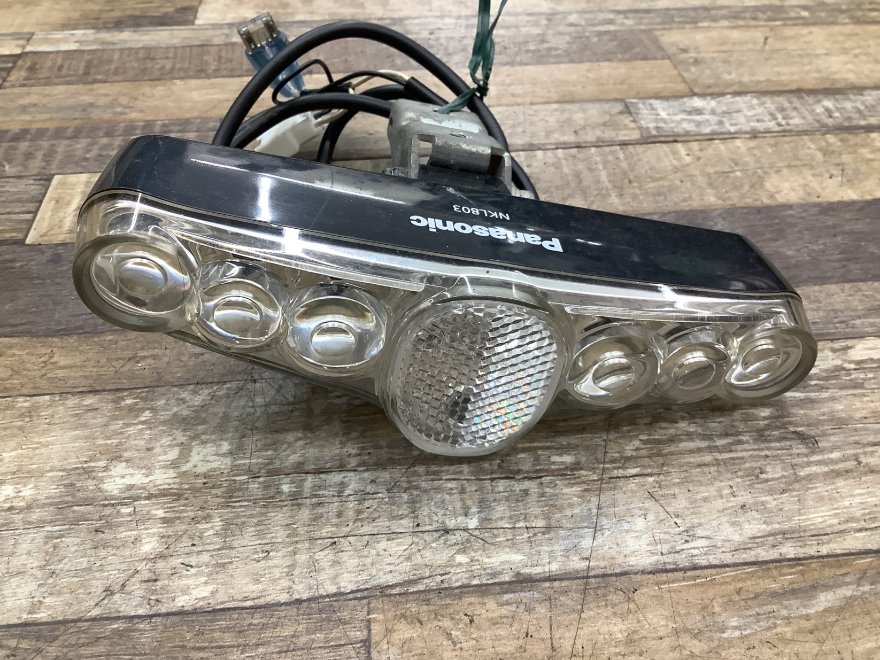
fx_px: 788
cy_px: 330
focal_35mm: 31
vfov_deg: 45.5
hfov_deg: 58.3
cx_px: 440
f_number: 2.4
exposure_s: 1/60
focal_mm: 3.3
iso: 125
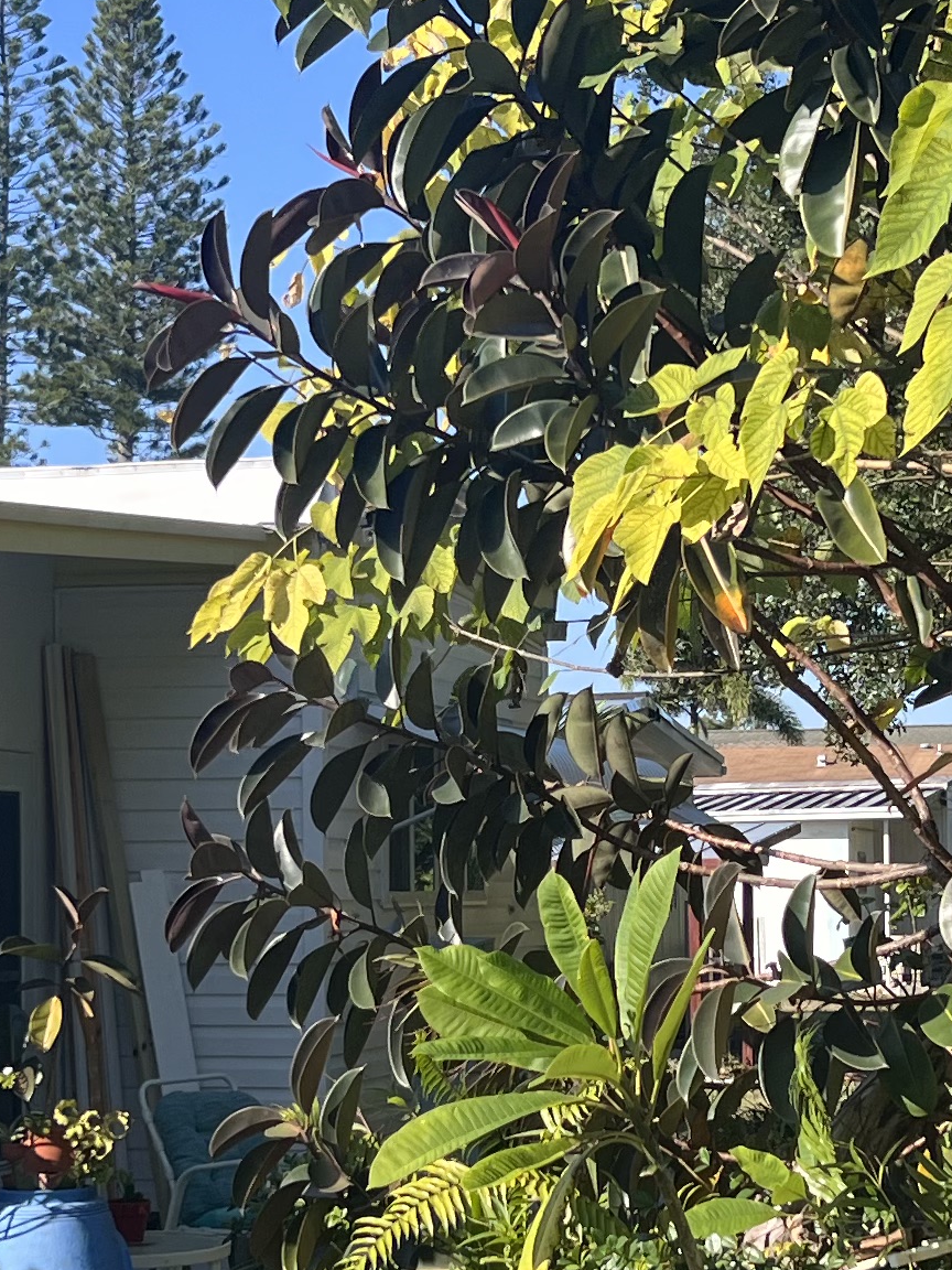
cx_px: 574
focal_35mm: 91
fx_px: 3337
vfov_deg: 21.5
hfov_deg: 16.2
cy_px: 806
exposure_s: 1/1869
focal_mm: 5.7
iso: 50
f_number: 1.5
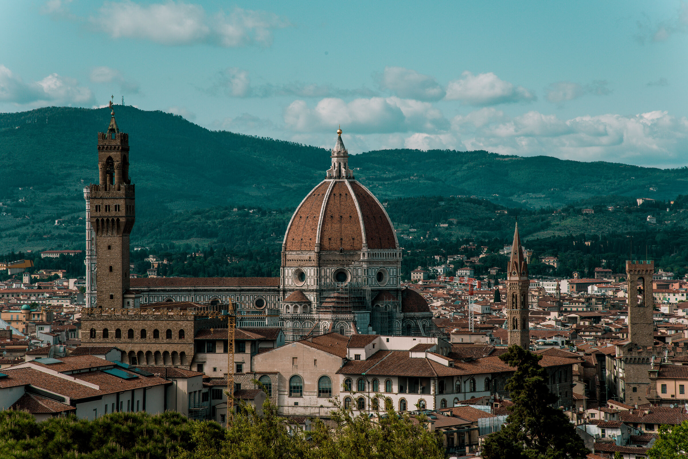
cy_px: 230
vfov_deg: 11.4
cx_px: 344
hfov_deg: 17.1
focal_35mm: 120
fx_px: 2294
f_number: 13
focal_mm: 120
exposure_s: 1/250
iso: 250
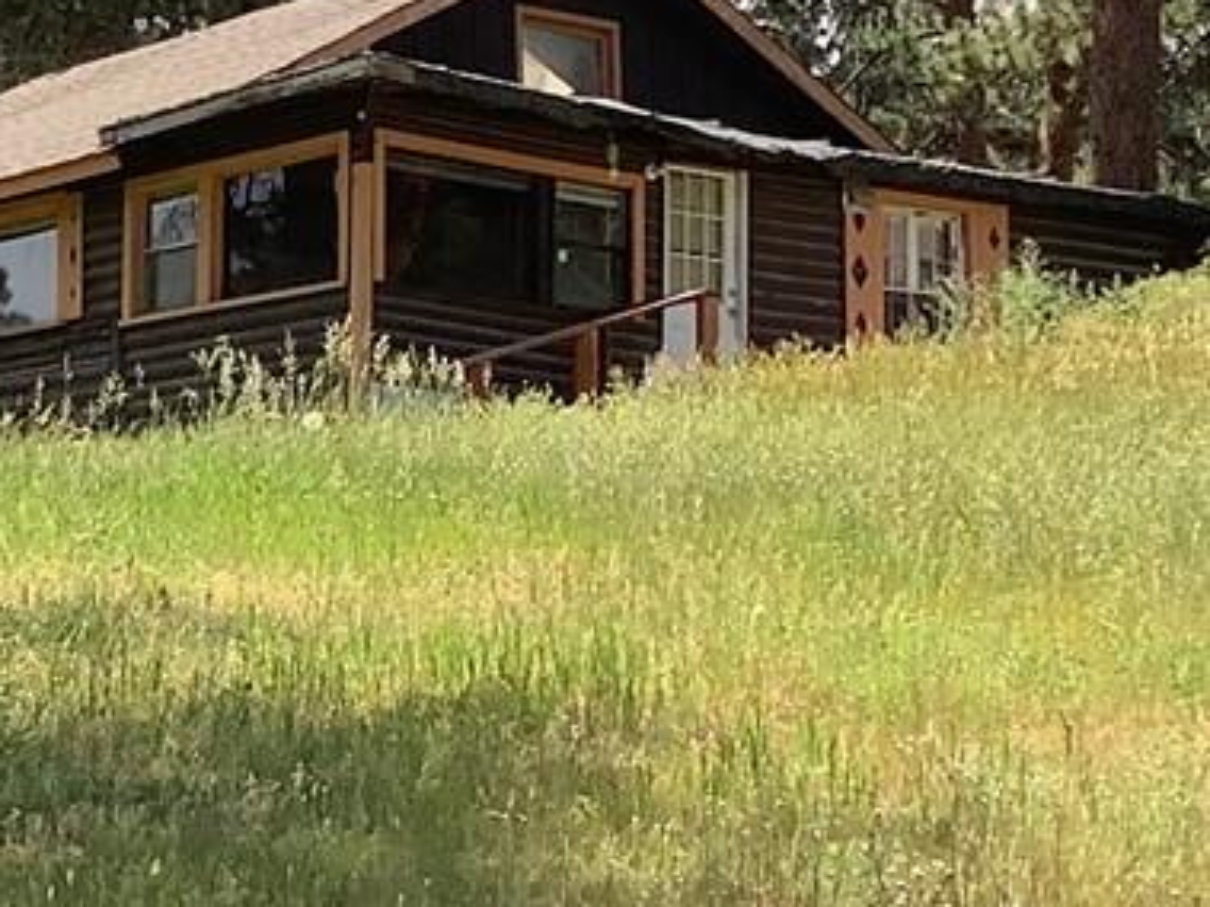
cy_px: 549
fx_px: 4578
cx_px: -265
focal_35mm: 131
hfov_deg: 14.5
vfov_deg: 11.3
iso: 25
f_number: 2.4
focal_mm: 3.3
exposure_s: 1/290
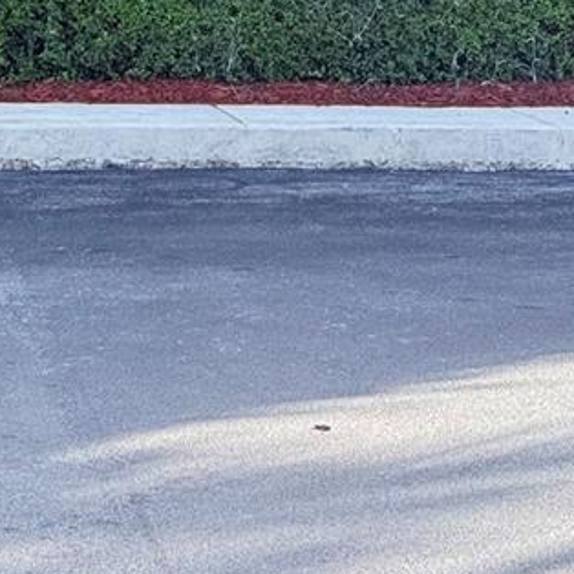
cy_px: -499
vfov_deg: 10.1
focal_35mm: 162
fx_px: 3039
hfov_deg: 10.5
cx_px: -197
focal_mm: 6.76
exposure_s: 1/450
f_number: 1.78
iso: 100
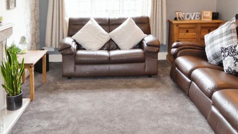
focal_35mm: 32
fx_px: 202
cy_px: 39
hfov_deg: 60.9
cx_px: 105
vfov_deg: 36.1
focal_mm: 11
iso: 450
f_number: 2.8
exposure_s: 1/60
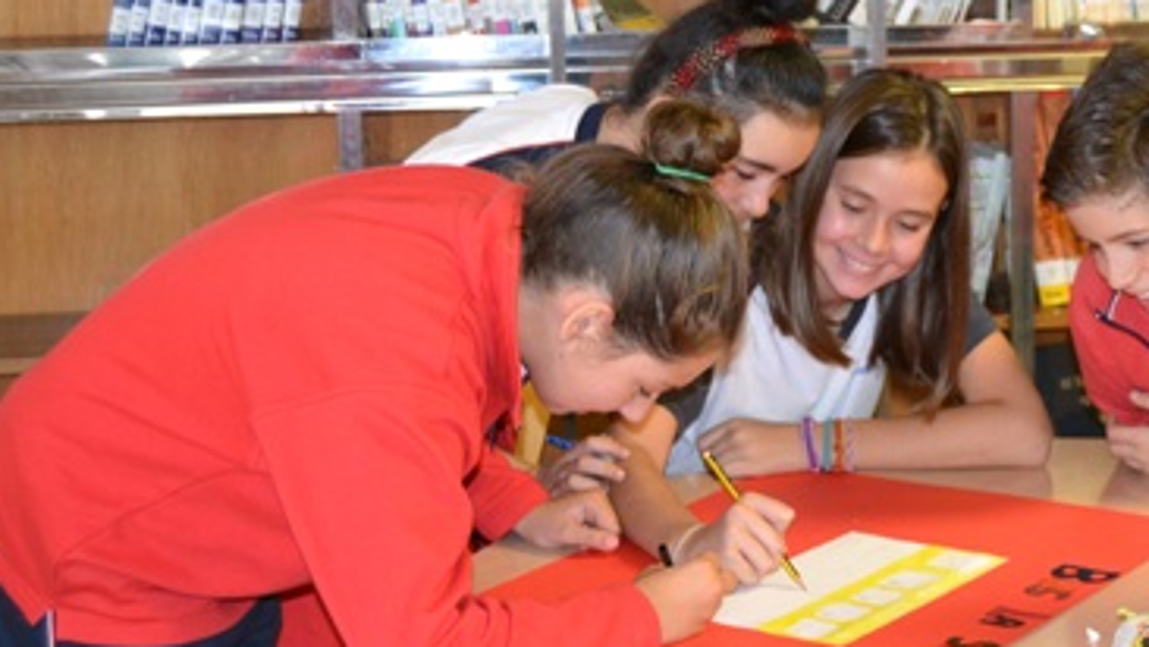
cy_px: 303
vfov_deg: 13.8
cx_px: 885
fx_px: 2681
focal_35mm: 88
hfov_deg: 23.9
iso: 1800
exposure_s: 1/60
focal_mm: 32
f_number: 4.5
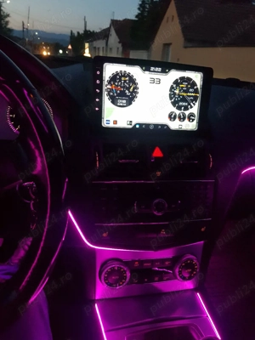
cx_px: 128
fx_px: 255
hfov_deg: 53.1
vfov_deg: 67.3
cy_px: 170
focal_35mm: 26
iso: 320
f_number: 1.7
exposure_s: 1/50
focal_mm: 4.3
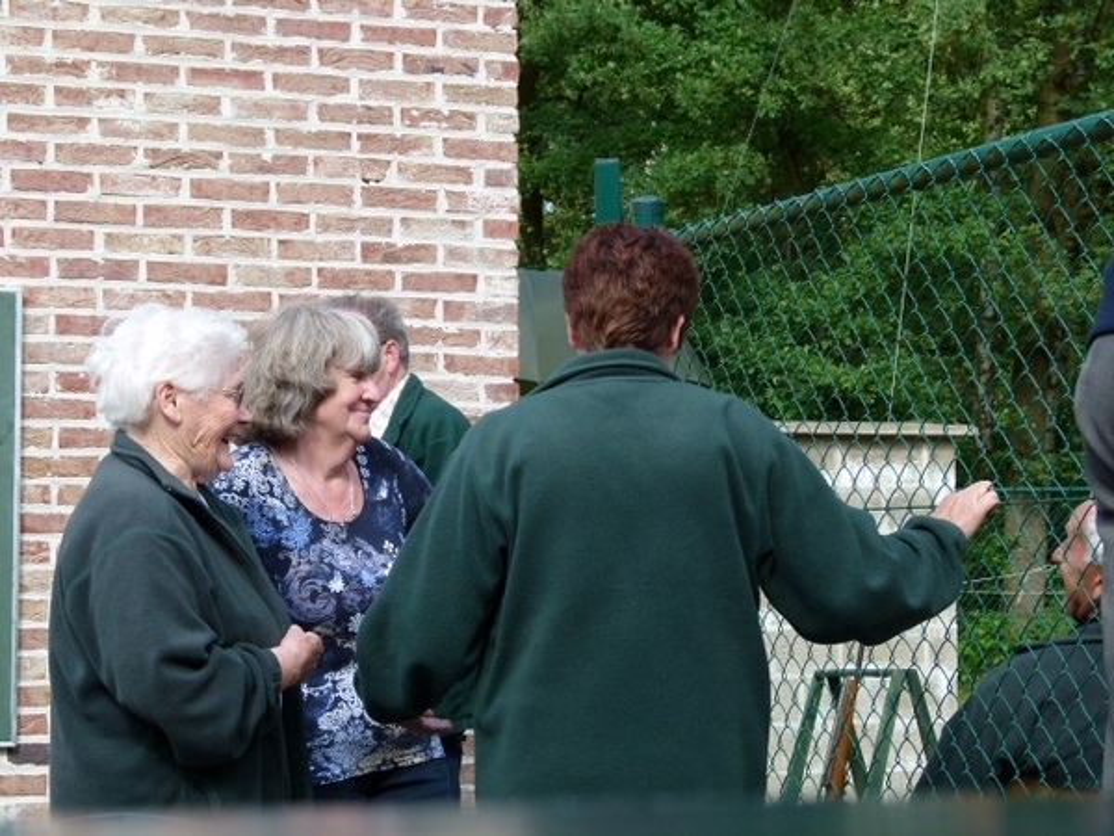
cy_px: 418
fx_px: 3057
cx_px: 557
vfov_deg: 15.6
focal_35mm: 95
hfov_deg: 20.7
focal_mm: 17.1
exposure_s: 1/200
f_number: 4
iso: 100
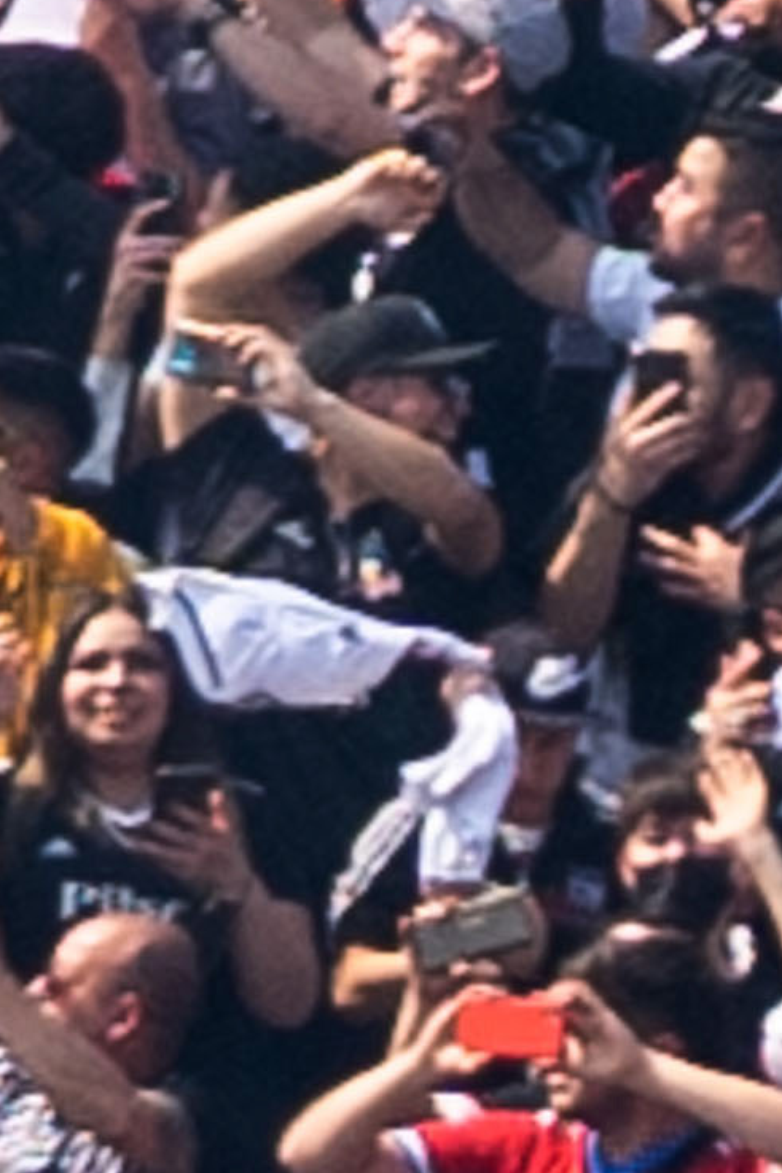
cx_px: 2064
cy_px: -1641
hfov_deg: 1.2
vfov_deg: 1.7
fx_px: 38757
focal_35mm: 1189
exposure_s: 1/1000
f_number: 4
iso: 100
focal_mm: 146
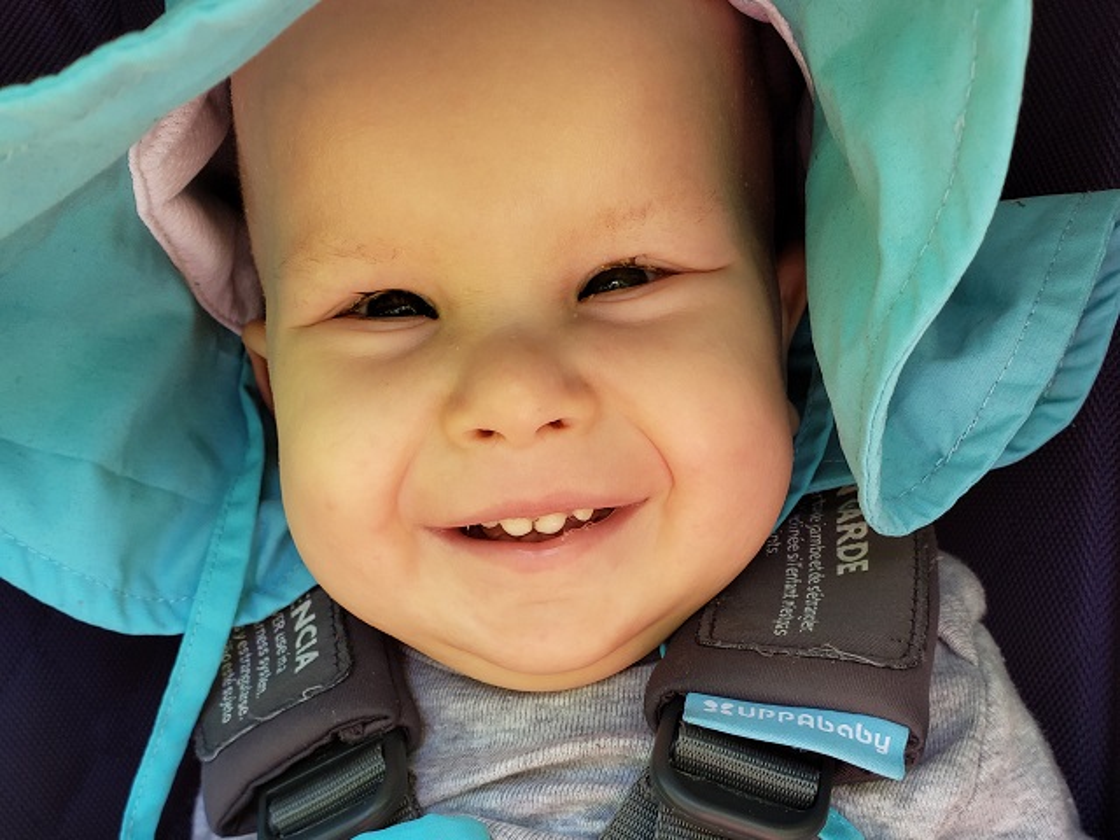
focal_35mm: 26
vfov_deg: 53.1
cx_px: 560
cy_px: 420
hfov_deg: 67.3
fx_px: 841
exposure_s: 1/120
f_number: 2.4
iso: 80
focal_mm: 4.3
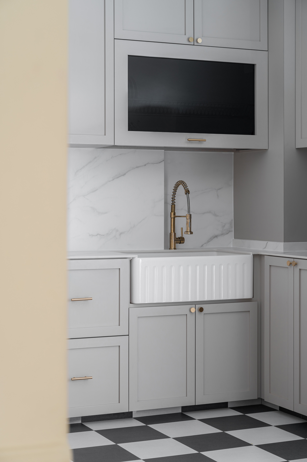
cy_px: 231
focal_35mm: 70
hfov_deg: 19.4
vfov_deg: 28.9
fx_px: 897
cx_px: 154
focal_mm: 70
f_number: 7.1
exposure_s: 1/1.67
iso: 100
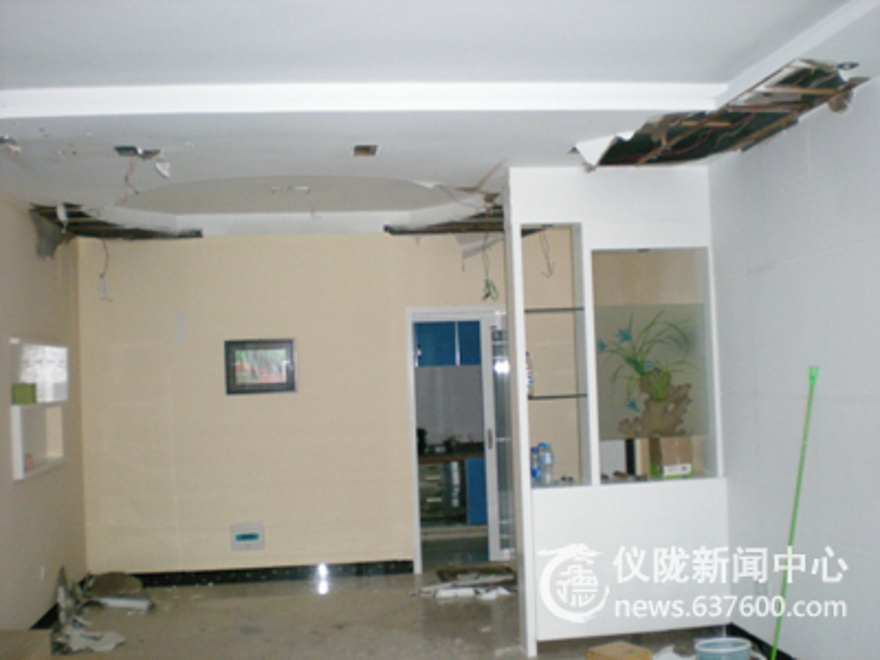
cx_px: 440
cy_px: 330
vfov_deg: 37.7
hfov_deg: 49.0
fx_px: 966
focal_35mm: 38
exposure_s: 1/60
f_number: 3.1
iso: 513
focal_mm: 6.3
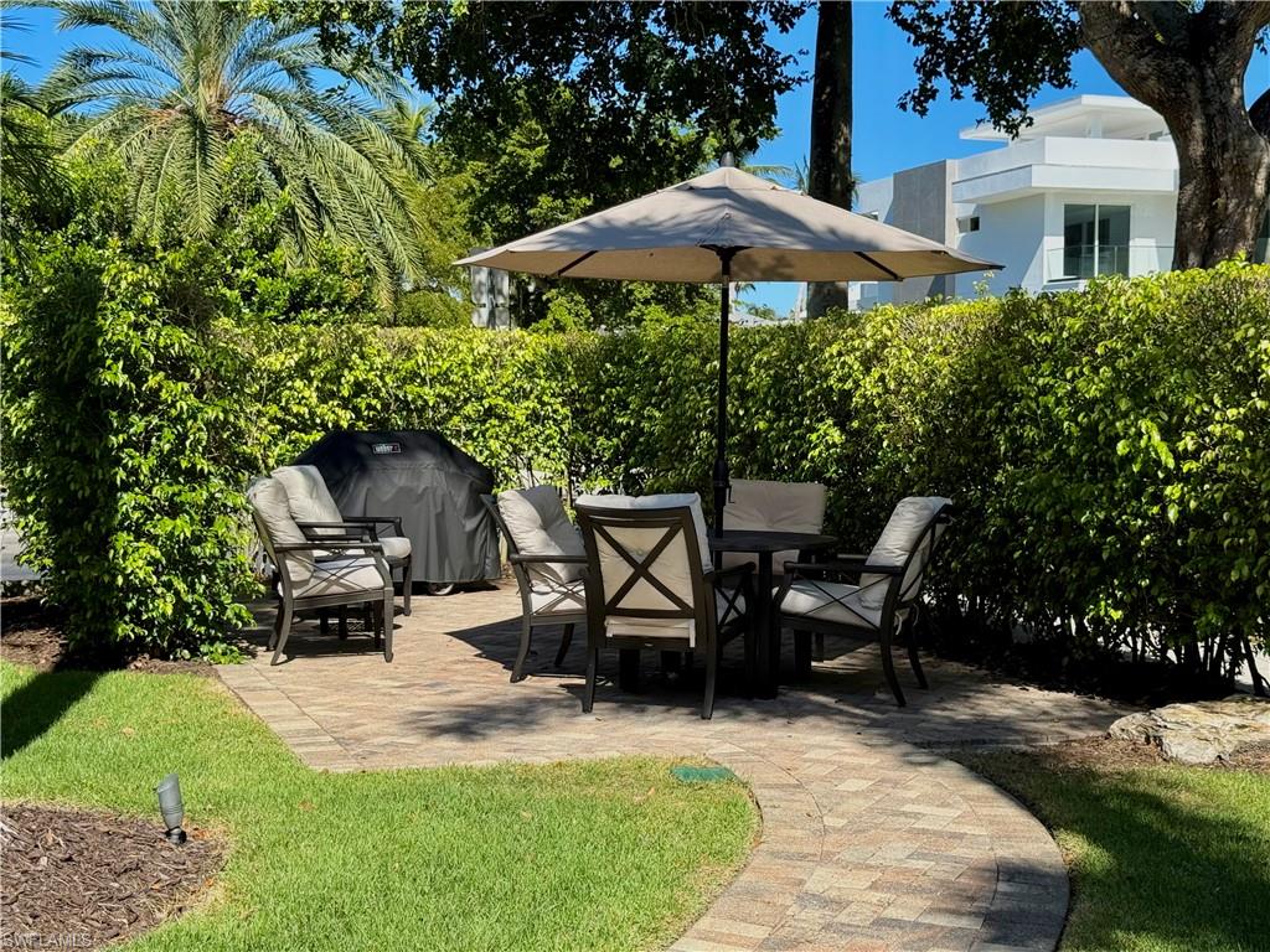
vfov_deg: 30.3
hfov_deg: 39.7
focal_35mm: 48
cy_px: 476
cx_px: 635
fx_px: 1761
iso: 64
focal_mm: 6.76
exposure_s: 1/2976
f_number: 1.78
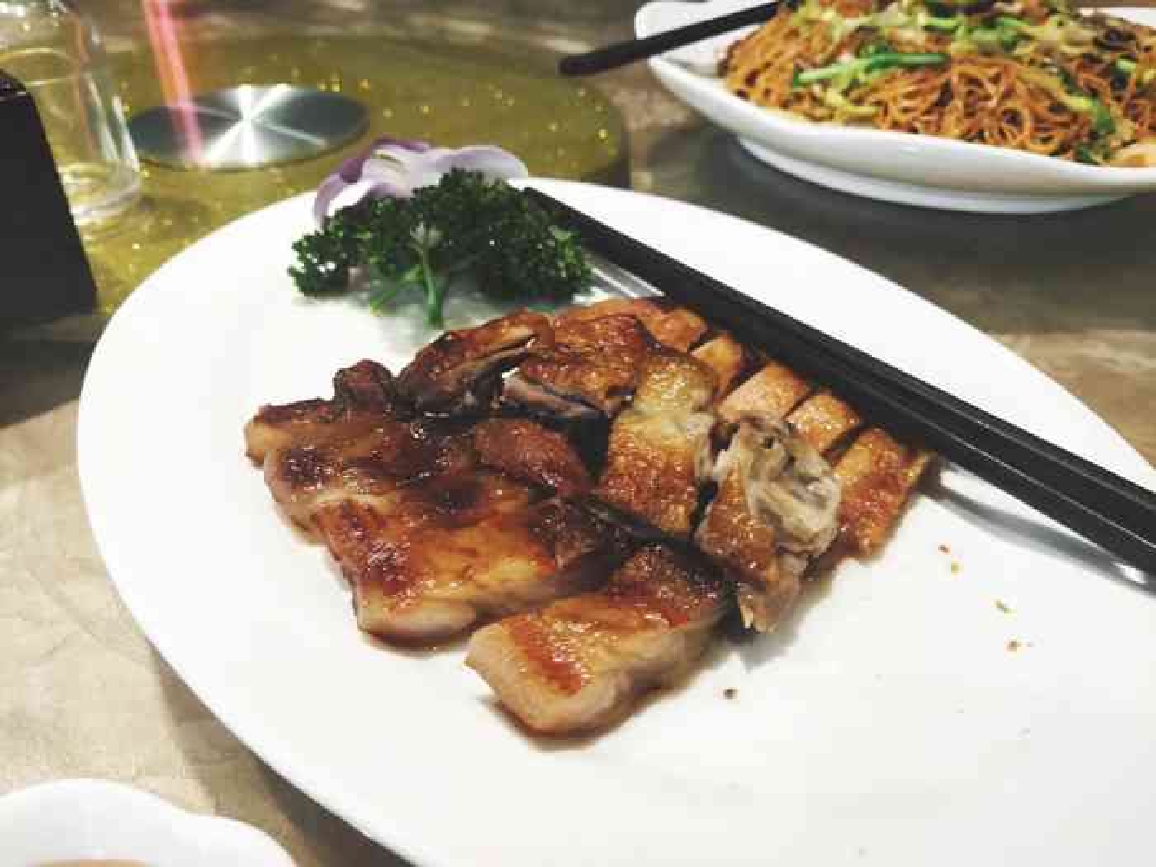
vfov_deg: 46.8
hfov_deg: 60.0
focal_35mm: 30
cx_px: 578
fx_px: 1002
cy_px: 434
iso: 166
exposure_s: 1/100
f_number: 1.8
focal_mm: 4.35
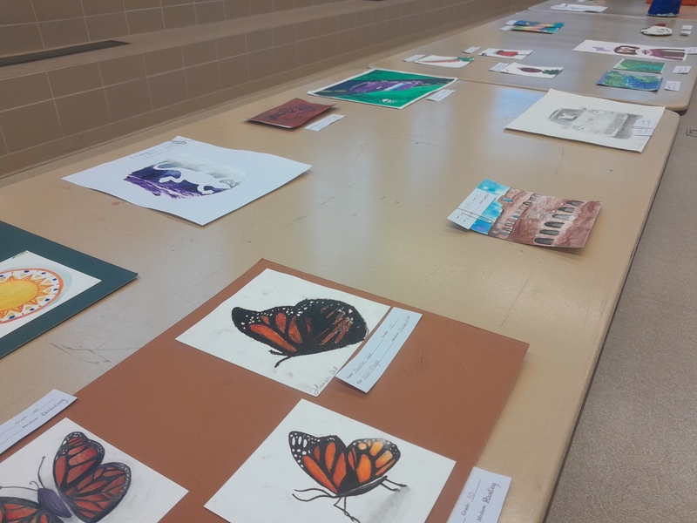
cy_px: 262
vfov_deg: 51.4
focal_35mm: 27
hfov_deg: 65.3
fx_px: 544
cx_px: 348
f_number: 1.8
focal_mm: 4
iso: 80
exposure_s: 1/60
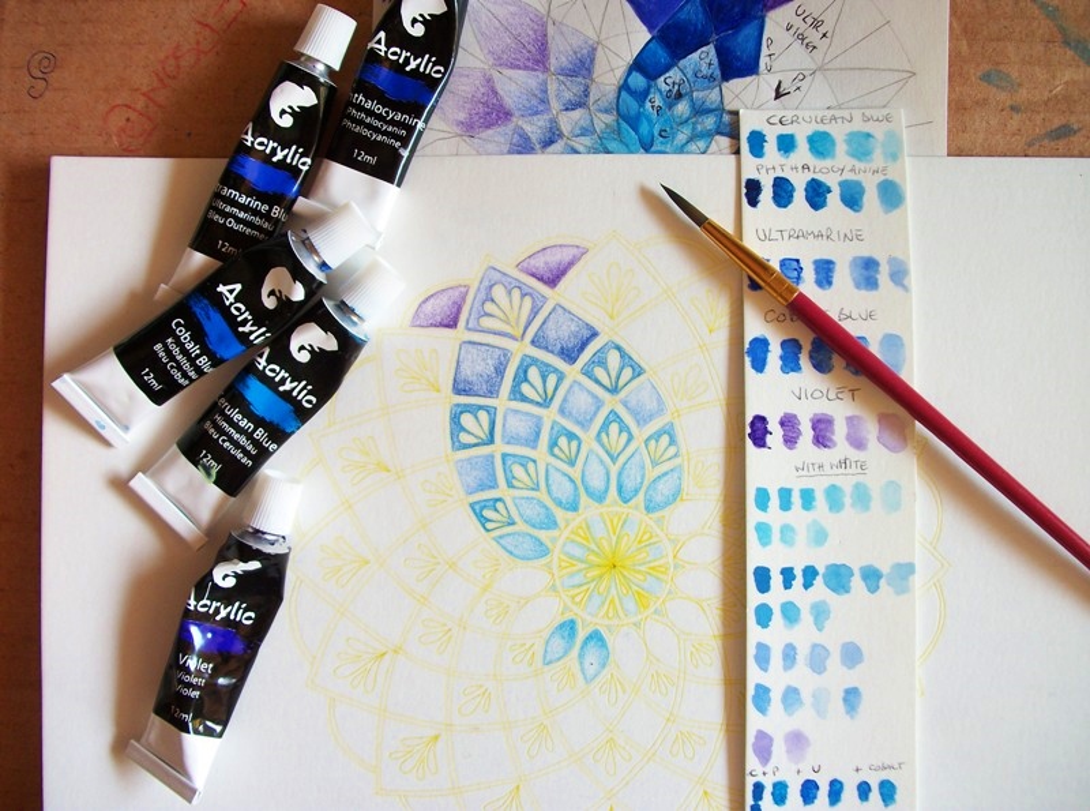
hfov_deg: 57.0
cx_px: 545
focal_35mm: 32
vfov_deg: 43.9
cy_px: 406
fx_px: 1005
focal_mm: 5.7
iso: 96
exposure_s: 1/50
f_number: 2.9
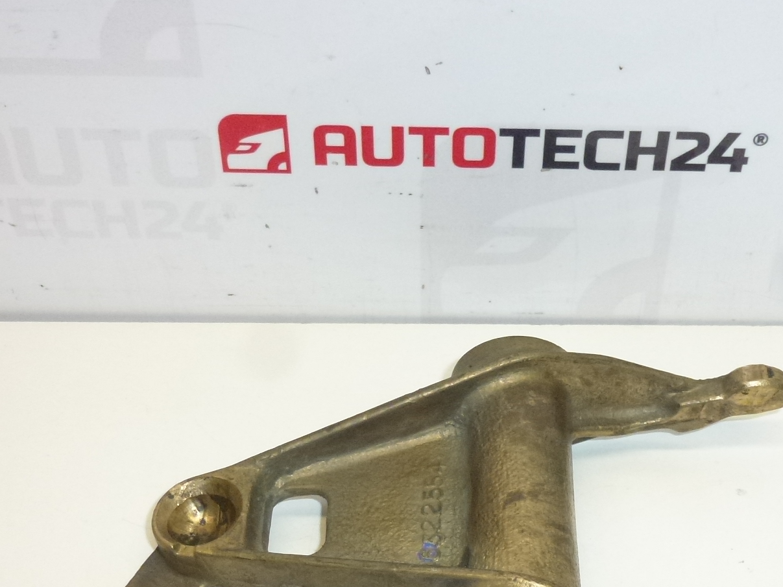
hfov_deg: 34.2
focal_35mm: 56
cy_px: 462
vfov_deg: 25.7
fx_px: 1267
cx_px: 480
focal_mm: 5.9
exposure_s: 1/320
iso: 400
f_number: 3.6
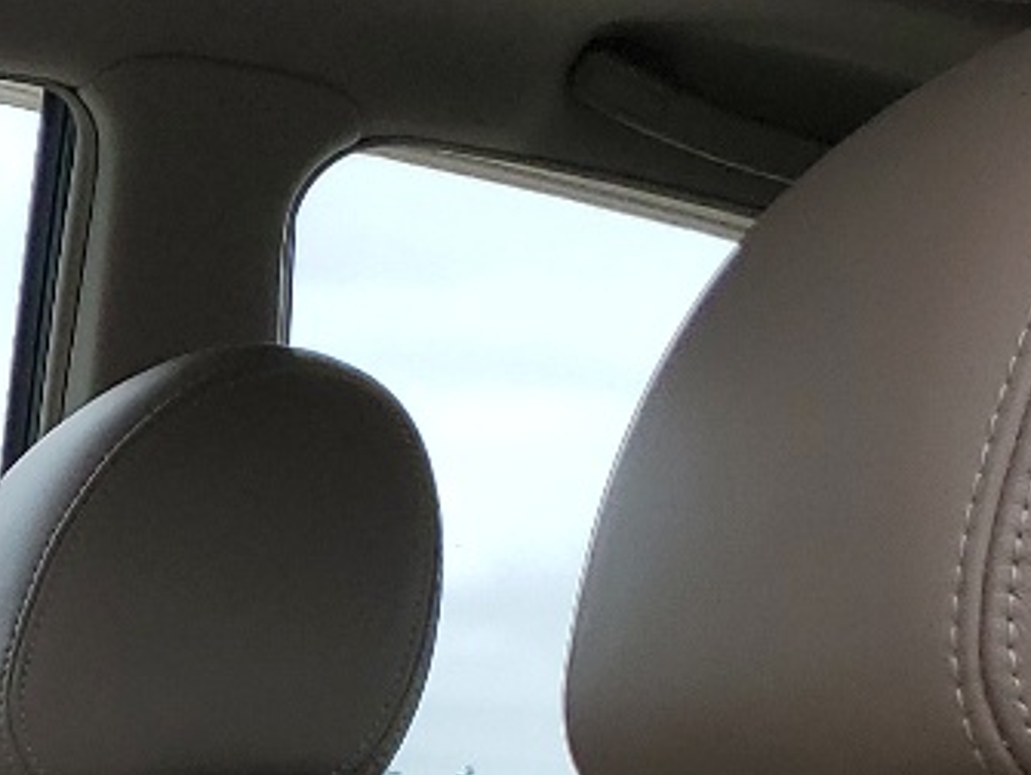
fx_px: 3697
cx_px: -505
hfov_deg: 14.8
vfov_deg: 10.9
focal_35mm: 124
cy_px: 1562
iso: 50
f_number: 1.5
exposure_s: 1/1111
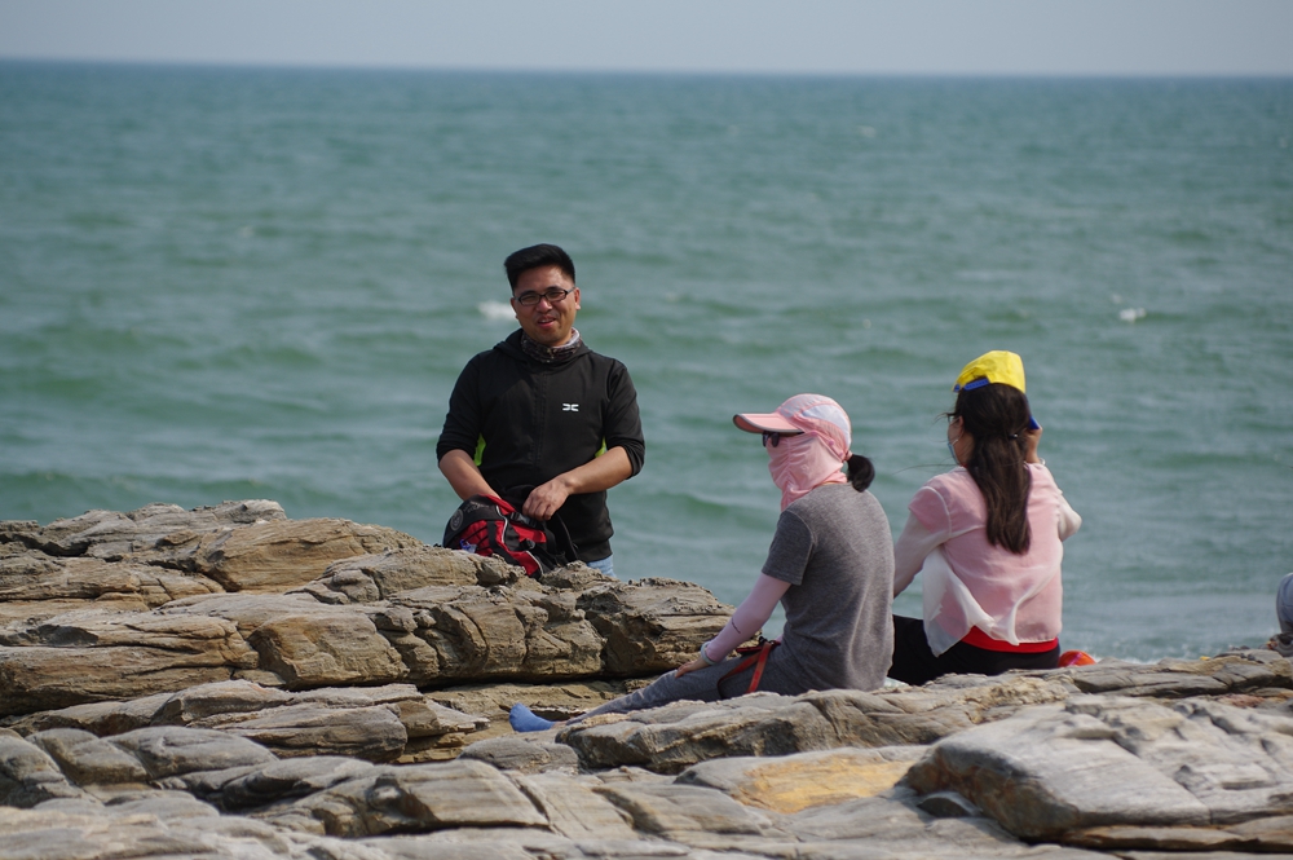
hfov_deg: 10.2
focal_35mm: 202
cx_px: 646
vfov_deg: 6.8
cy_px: 430
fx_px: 7249
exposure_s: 1/1250
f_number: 4
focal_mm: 135
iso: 100
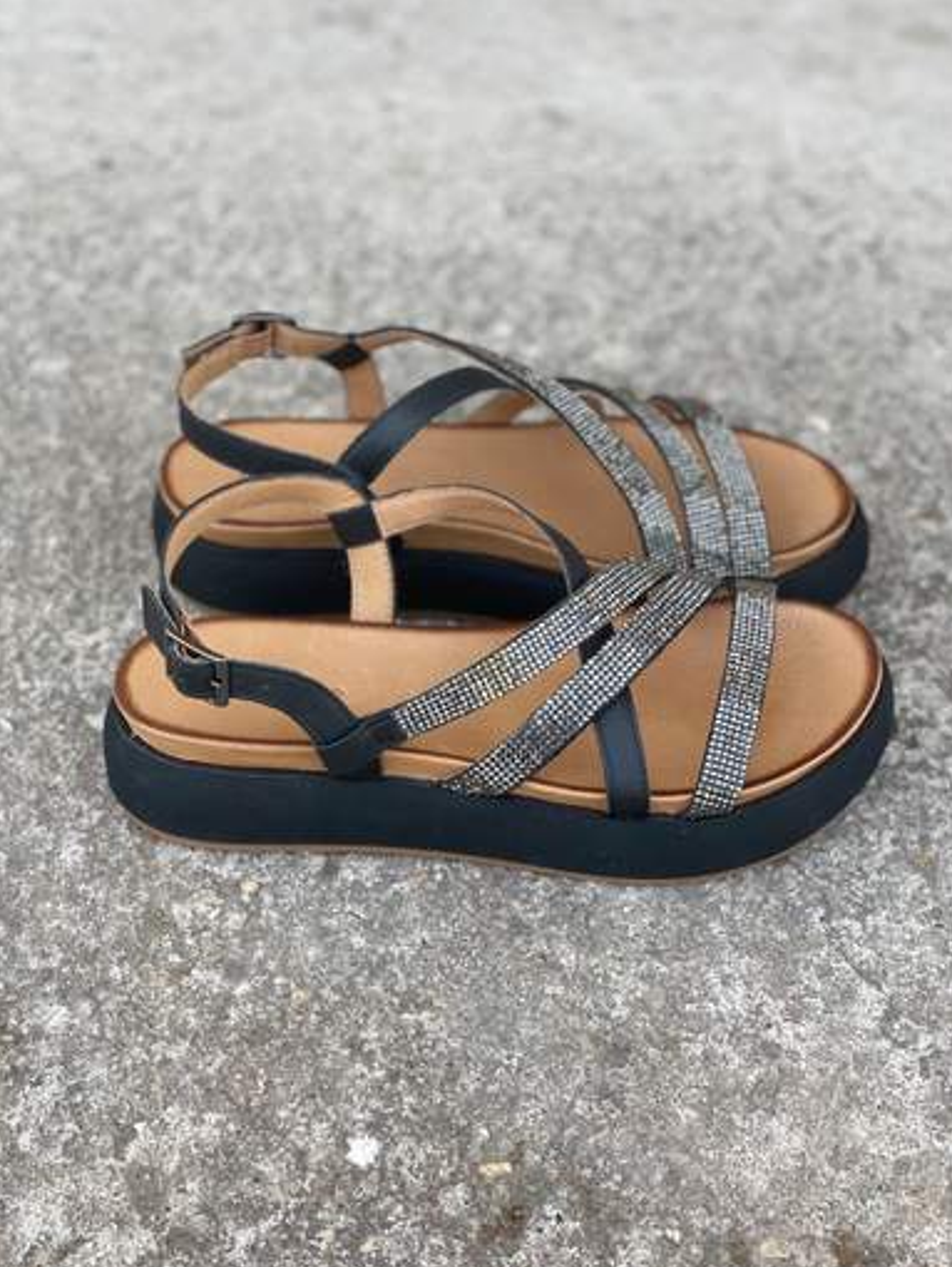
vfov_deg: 36.2
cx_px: 475
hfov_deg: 27.5
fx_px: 1942
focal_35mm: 53
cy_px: 638
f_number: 2
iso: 25
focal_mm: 6
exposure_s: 1/122
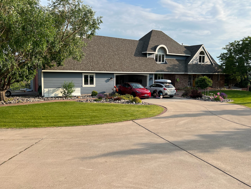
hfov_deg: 61.6
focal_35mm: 29
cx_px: 133
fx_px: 210
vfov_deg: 48.2
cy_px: 90
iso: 50
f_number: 1.5
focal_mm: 5.7
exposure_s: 1/2994
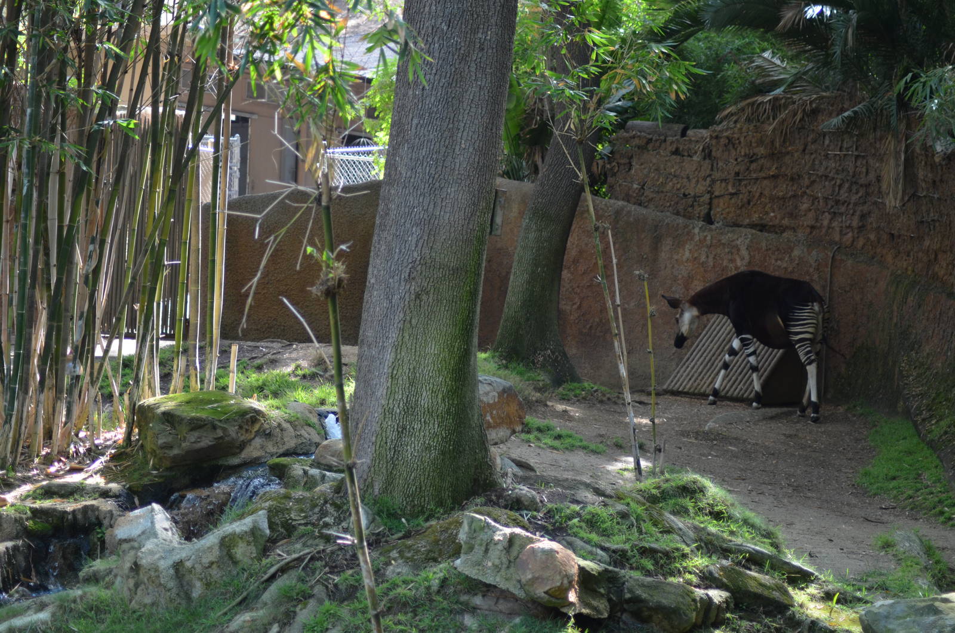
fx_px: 2780
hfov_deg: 19.5
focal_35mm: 105
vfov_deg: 13.0
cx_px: 478
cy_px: 316
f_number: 4
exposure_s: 1/250
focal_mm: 70
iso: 640
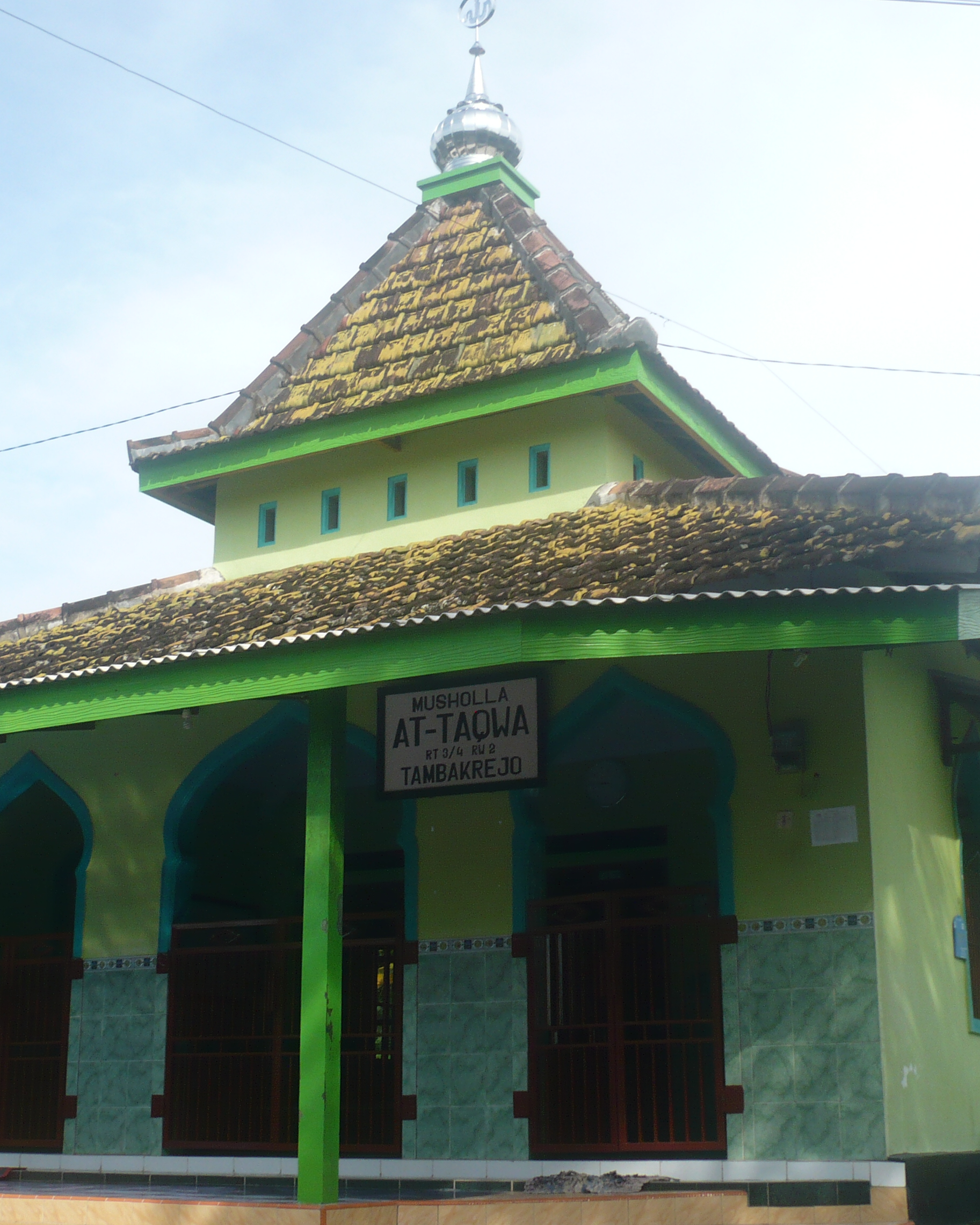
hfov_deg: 32.7
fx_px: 1668
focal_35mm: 46
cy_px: 609
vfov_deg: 40.3
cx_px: 482
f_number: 8
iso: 100
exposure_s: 1/160
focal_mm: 5.8
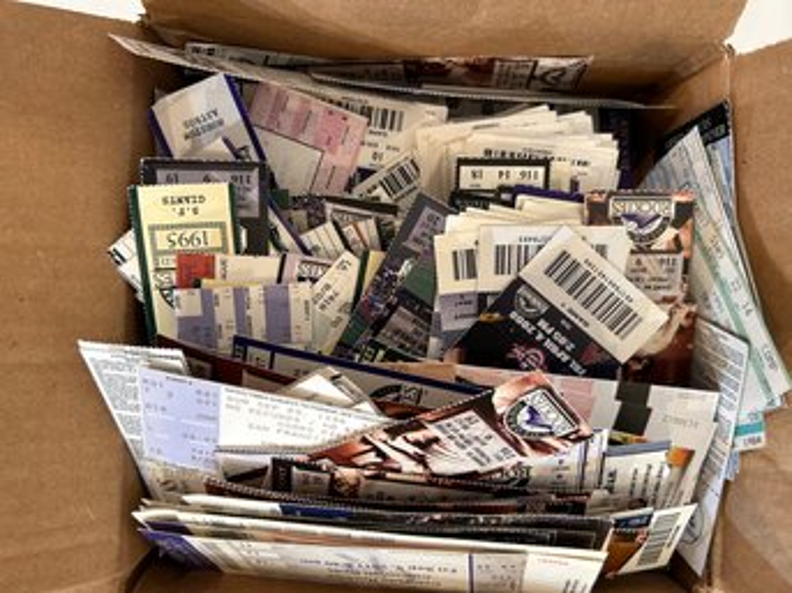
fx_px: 595
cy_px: 296
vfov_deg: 53.0
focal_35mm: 26
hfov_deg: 67.3
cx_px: 396
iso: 80
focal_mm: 5.7
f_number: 1.5
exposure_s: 1/60
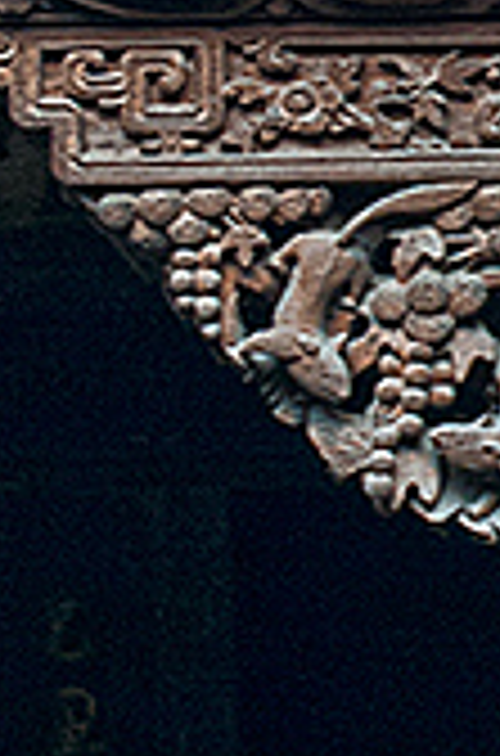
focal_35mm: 644
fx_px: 13499
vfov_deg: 3.2
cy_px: 297
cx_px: 1135
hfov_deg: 2.1
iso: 500
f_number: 7.1
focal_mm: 80
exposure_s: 1/80
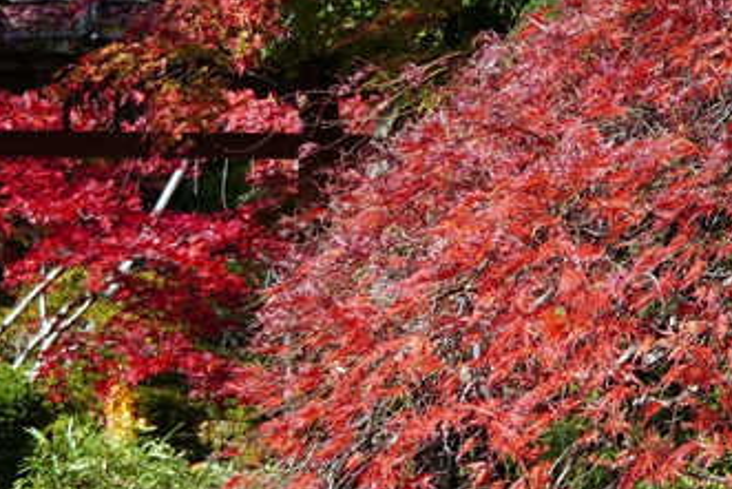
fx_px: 4030
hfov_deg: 10.4
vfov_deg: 6.9
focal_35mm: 198
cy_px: 107
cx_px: 352
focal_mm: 54.7
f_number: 5.6
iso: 100
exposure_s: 1/400
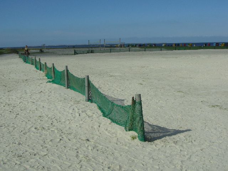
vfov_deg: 25.7
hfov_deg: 33.8
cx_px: 114
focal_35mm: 57
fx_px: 375
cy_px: 86
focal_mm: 9.5
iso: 64
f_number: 5.63
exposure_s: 1/1000
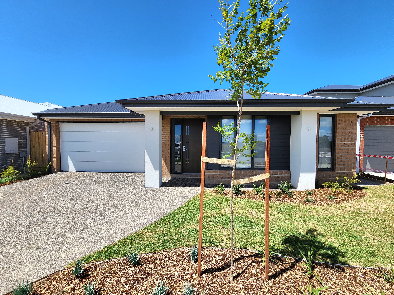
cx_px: 197
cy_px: 148
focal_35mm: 13
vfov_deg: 89.9
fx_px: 148
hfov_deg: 106.2
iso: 50
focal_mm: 2.2
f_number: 2.2
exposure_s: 1/1667
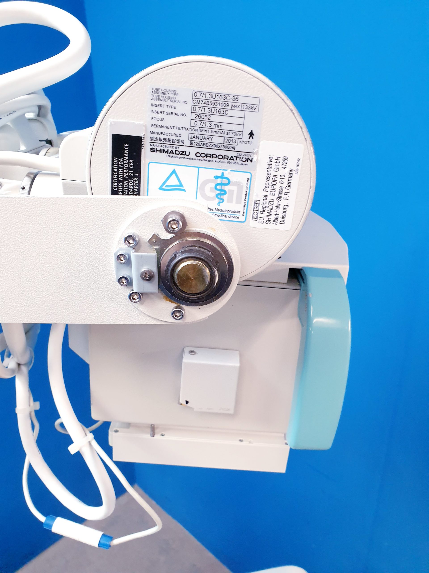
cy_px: 286
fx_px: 430
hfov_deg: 53.1
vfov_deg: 67.3
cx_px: 214
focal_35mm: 26
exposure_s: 1/50
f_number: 2.4
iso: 250
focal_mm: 4.3
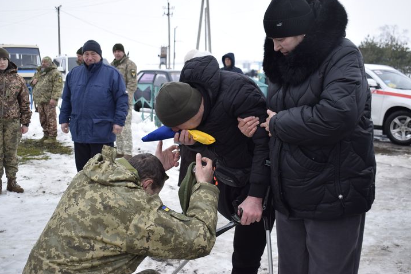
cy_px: 136
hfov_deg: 44.5
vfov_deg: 30.5
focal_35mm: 44
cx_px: 203
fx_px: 503
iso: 200
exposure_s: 1/400
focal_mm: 28
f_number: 5
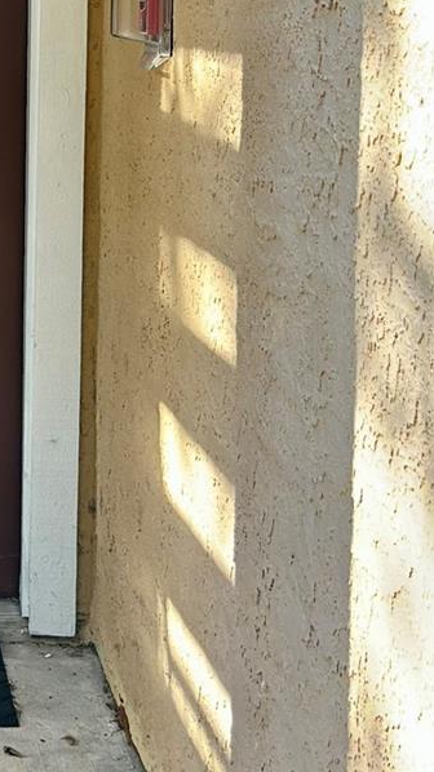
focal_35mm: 105
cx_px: -134
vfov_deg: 19.9
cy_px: 59
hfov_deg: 11.2
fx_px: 2150
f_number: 1.78
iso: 80
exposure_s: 1/501
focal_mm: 6.86
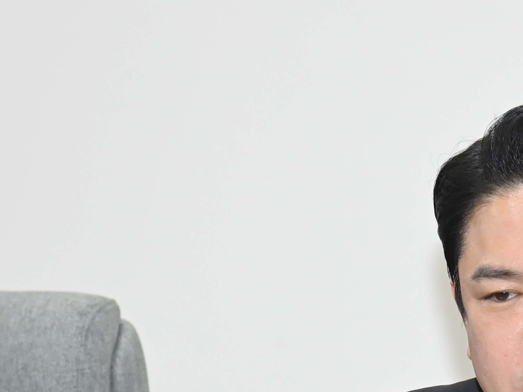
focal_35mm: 376
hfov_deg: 5.3
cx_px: 592
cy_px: 457
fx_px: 5680
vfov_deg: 3.9
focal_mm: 120
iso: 2500
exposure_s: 1/250
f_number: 6.3
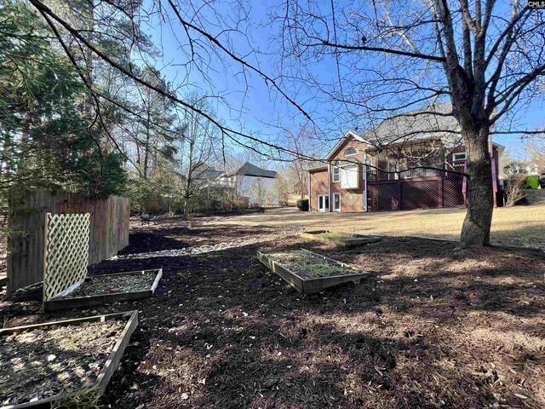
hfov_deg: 106.2
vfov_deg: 89.9
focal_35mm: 13
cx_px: 272
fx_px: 205
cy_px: 204
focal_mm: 1.57
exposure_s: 1/408
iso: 32
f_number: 1.8
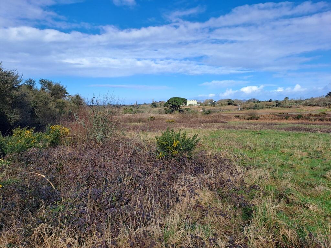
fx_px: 239
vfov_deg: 54.9
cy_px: 124
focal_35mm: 25
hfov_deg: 69.4
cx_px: 166
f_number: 1.8
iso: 32
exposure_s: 1/1527
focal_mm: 4.65
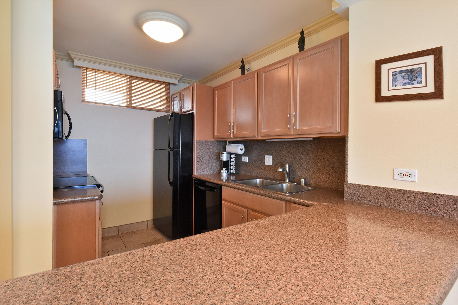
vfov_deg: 70.5
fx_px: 216
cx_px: 229
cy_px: 152
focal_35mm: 17
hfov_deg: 93.3
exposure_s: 1/60
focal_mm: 17
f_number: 16
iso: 2800
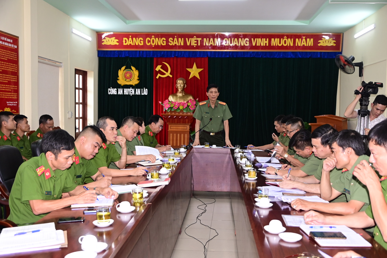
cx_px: 194
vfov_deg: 34.2
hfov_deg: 49.6
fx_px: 419
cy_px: 129
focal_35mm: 39
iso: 1000
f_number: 4
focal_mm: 26
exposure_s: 1/200
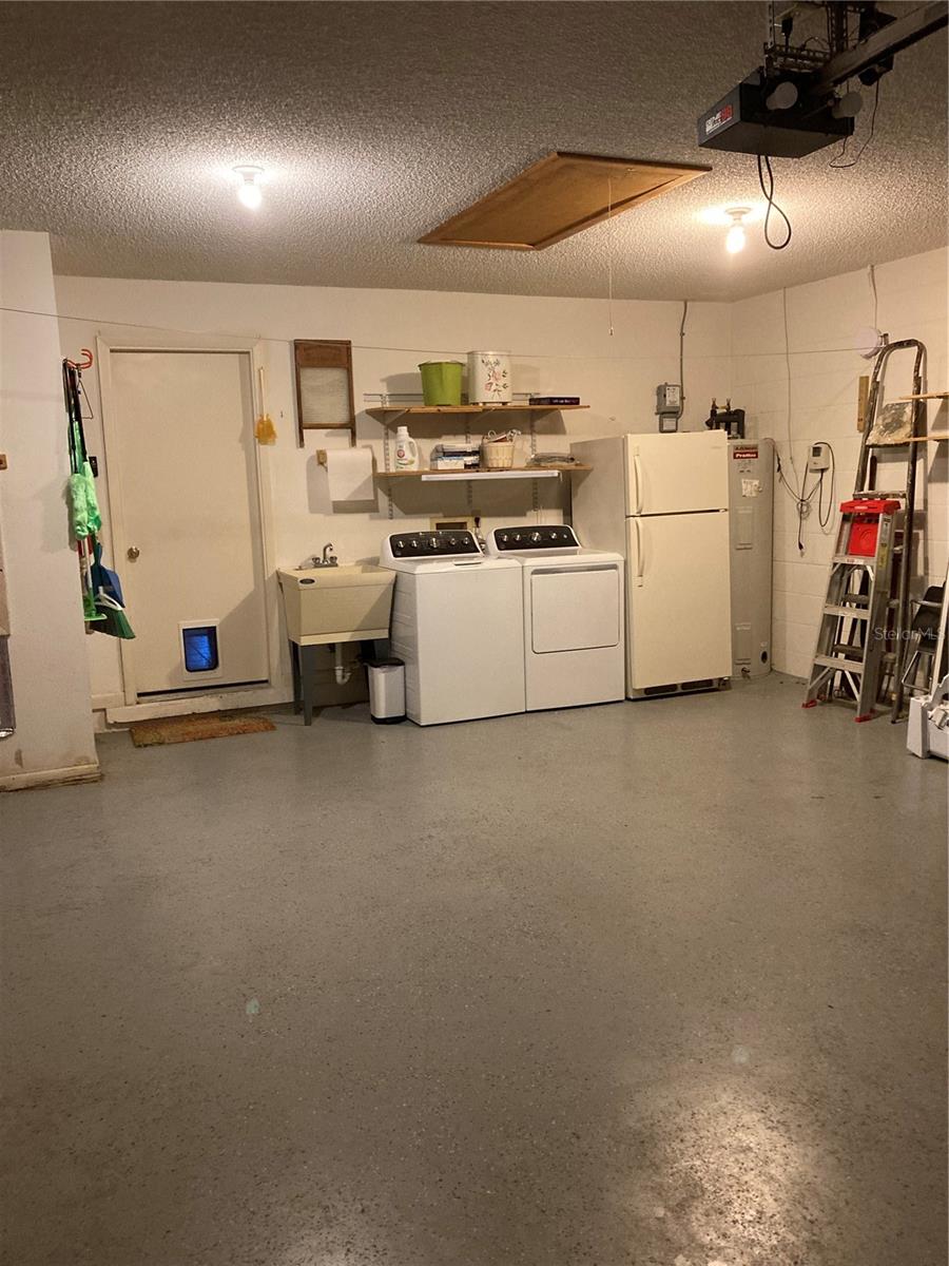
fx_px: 1023
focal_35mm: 28
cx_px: 474
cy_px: 633
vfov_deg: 63.4
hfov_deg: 49.7
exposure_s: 1/40
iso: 400
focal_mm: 3.99
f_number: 1.8
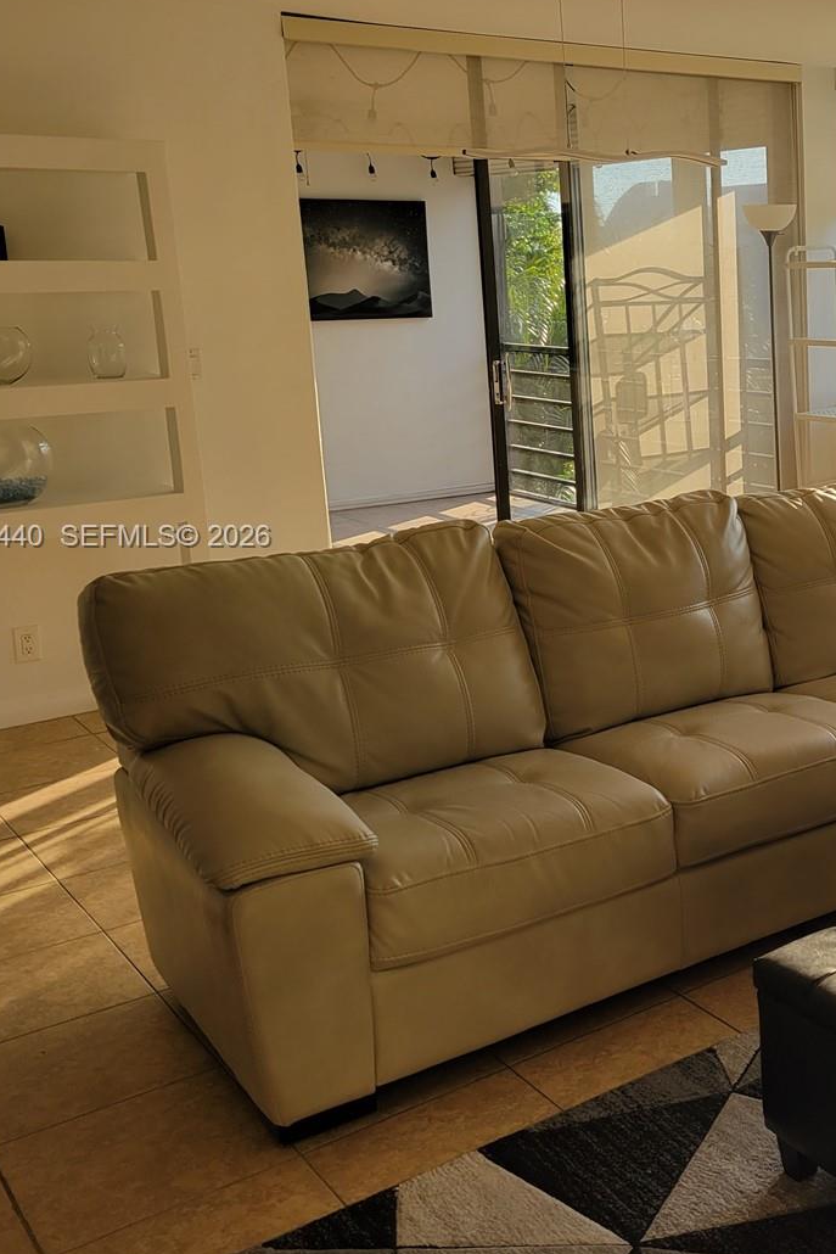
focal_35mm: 42
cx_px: 865
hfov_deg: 29.5
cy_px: 538
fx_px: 1462
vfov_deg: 46.3
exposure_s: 1/424
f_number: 1.8
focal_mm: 5.4
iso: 40
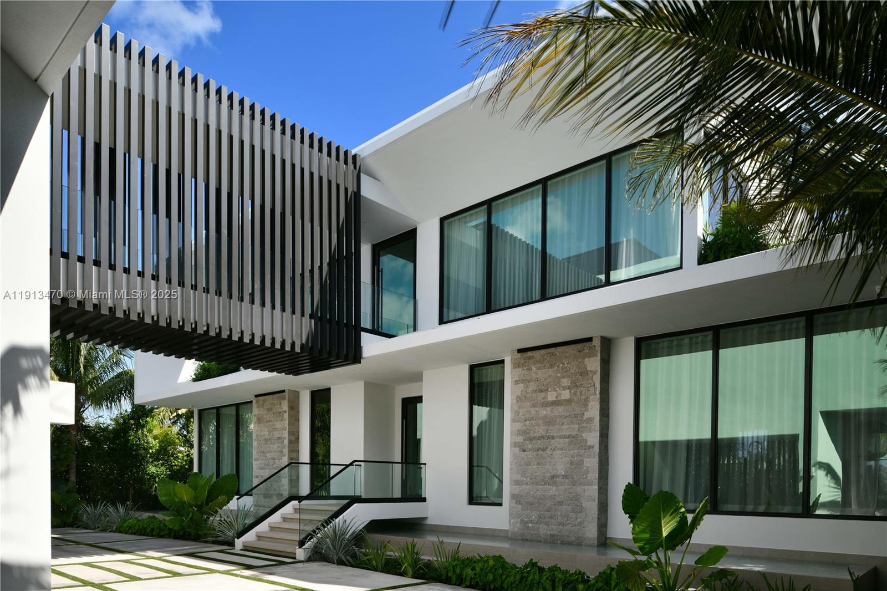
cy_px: 296
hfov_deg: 73.8
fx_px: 591
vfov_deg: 53.1
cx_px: 444
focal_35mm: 24
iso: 100
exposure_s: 1/100
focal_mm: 24
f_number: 11
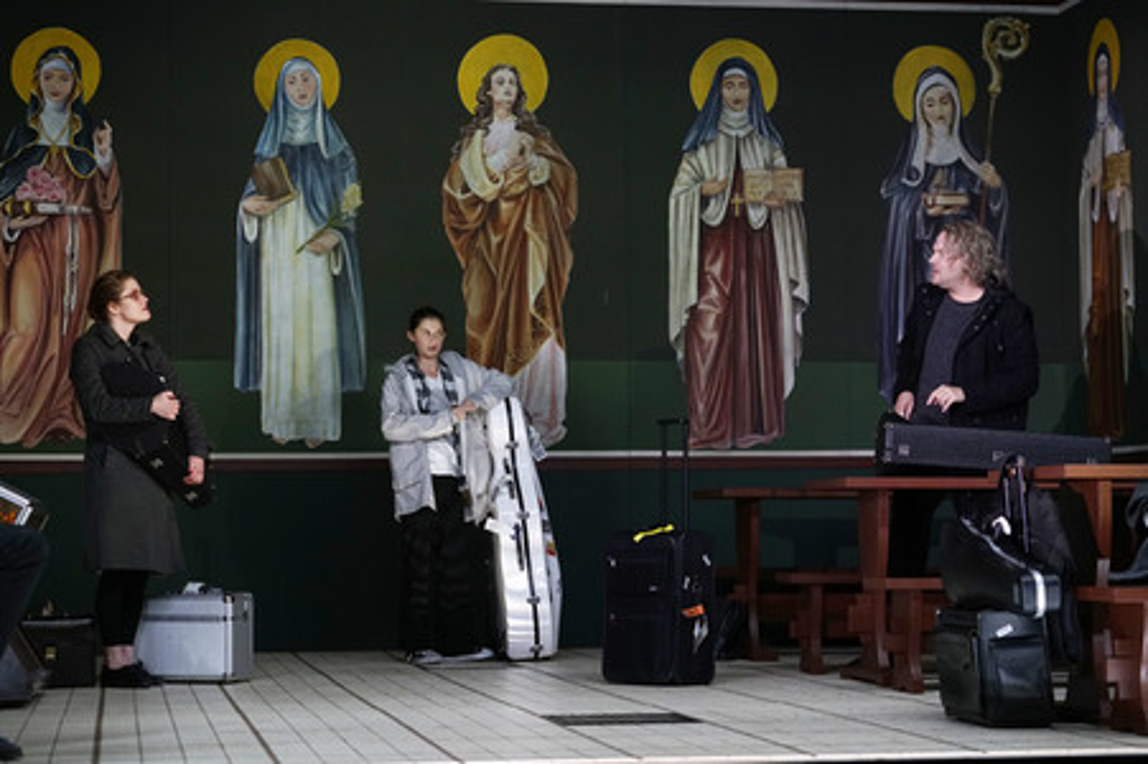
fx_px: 2708
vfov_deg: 16.0
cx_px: 574
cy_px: 382
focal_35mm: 85
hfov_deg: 23.9
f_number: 4
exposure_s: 1/125
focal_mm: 85
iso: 1600
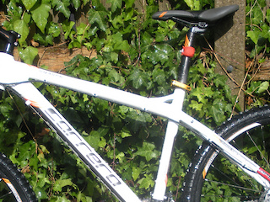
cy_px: 175
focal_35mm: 90
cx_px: 121
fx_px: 702
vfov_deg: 16.2
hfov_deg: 21.8
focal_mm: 6.3
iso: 64
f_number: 3.5
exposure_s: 1/486
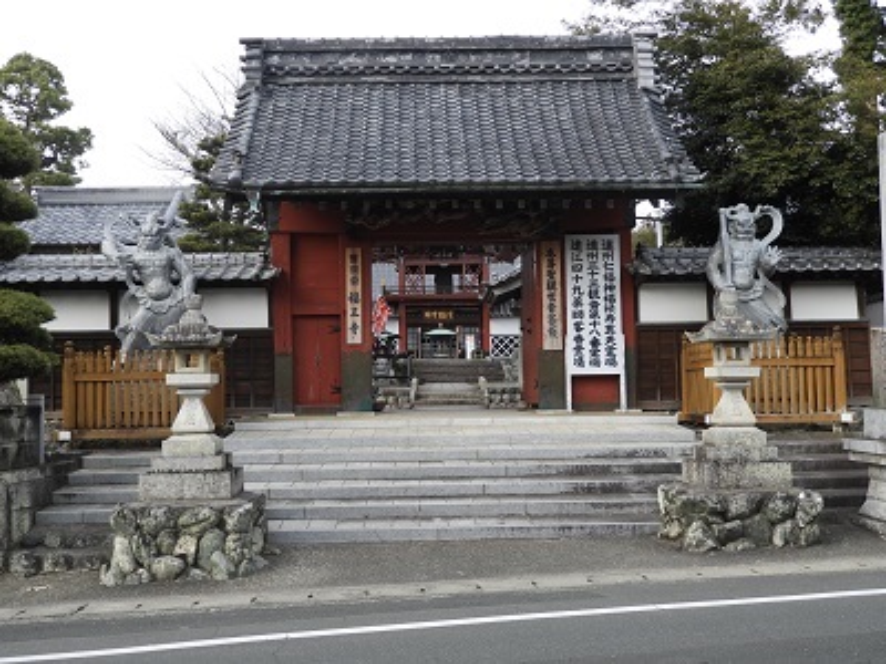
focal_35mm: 40
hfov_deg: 46.8
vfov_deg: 36.0
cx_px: 443
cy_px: 332
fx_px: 1024
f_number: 3.8
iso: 100
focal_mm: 7.2
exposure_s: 1/320
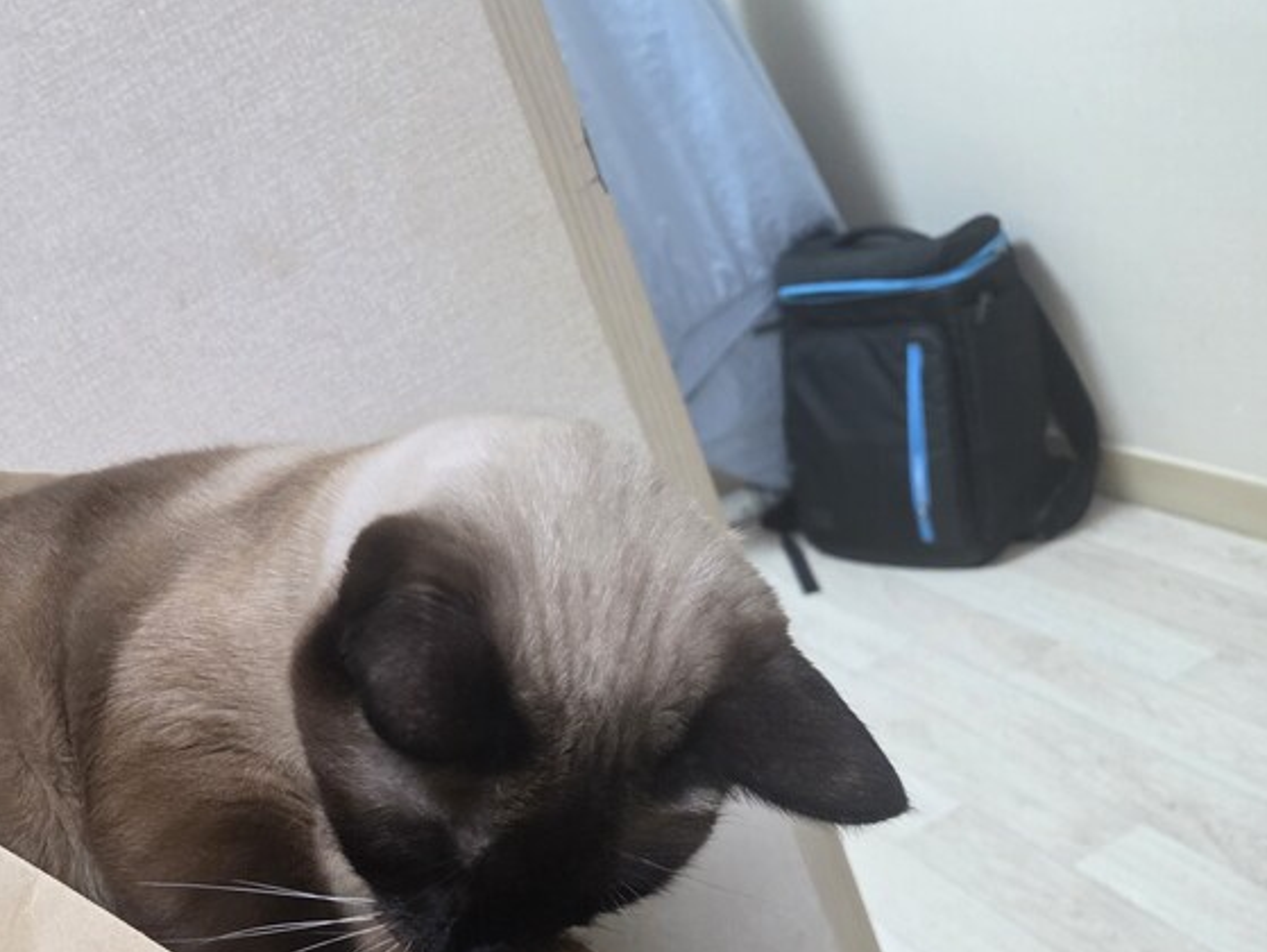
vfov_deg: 37.7
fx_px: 1355
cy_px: 722
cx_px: 277
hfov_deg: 47.7
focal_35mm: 37
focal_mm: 5.4
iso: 640
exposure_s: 1/120
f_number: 1.8
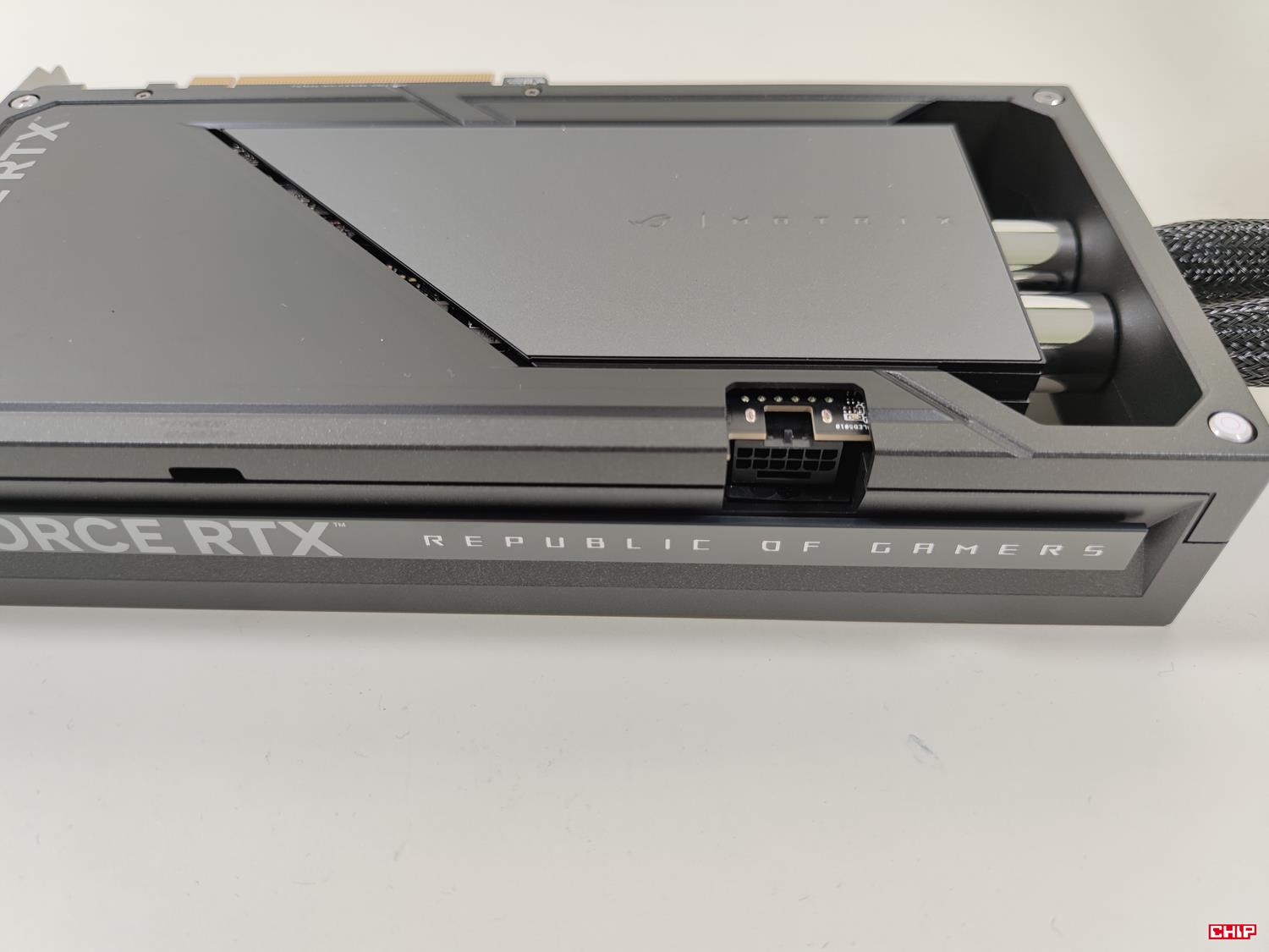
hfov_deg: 69.4
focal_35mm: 25
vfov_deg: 54.9
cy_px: 476
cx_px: 634
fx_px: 916
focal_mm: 6.78
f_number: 1.85
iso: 66
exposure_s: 1/100
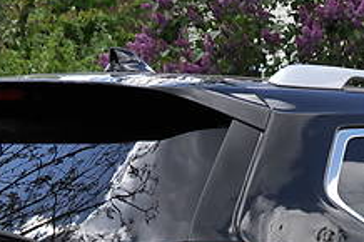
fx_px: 1445
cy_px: 410
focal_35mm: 143
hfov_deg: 14.3
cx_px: 269
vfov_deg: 9.2
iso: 200
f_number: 4
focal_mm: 26
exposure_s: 1/1250
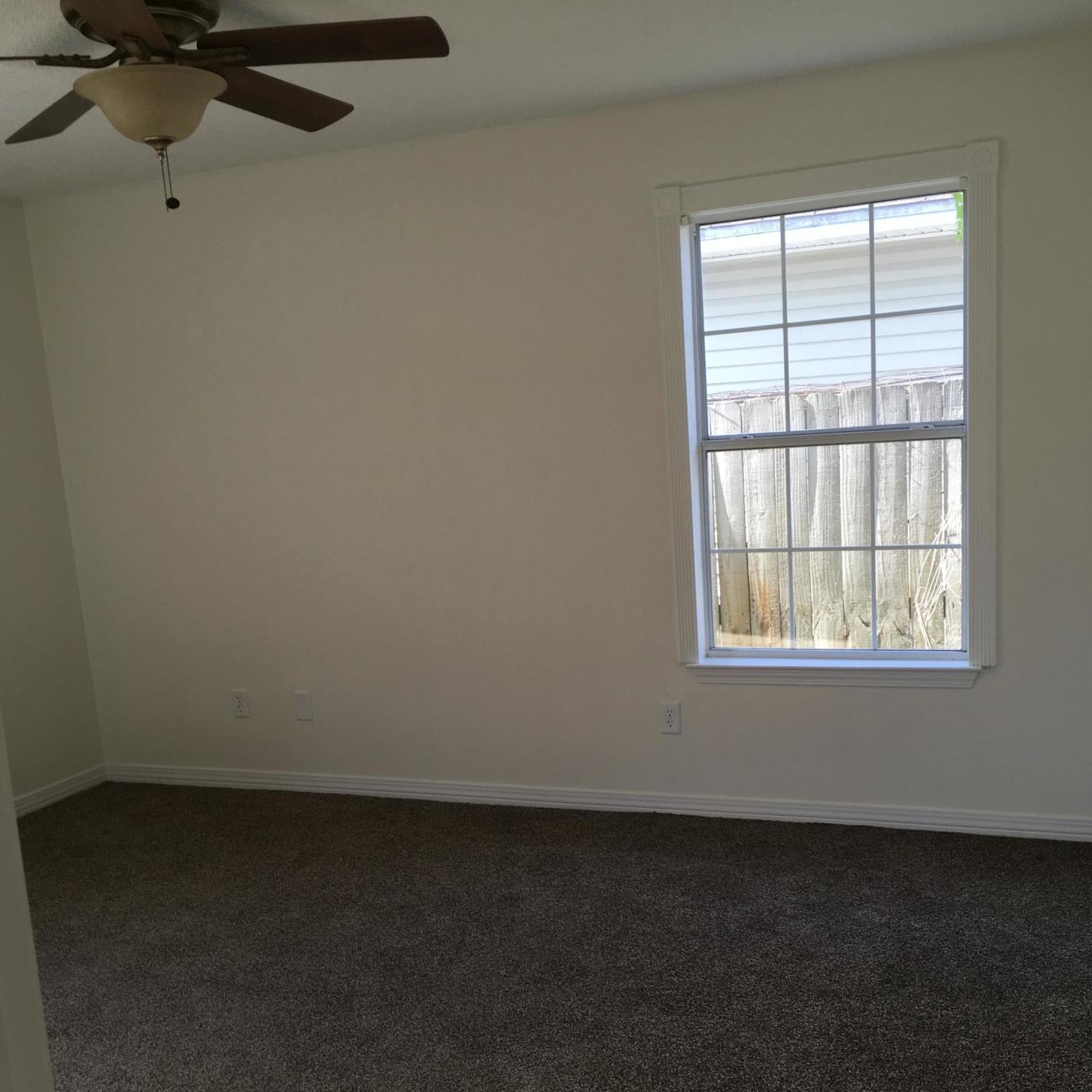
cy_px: 659
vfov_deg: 46.9
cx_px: 544
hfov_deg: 47.2
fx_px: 1249
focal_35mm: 35
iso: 32
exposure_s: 1/120
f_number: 2.2
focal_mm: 4.15
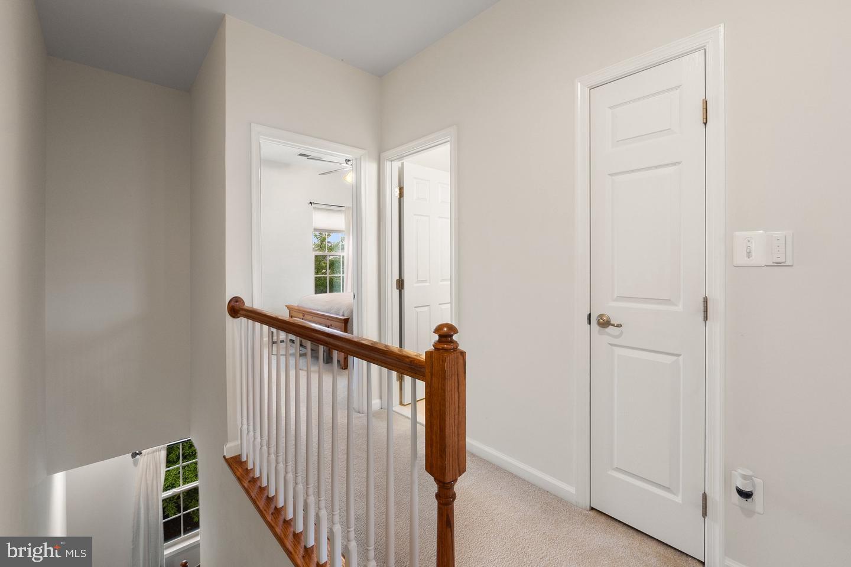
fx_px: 355
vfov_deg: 77.3
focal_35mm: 15
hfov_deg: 100.4
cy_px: 284
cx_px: 426
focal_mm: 10
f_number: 8
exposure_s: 1/2
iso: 800
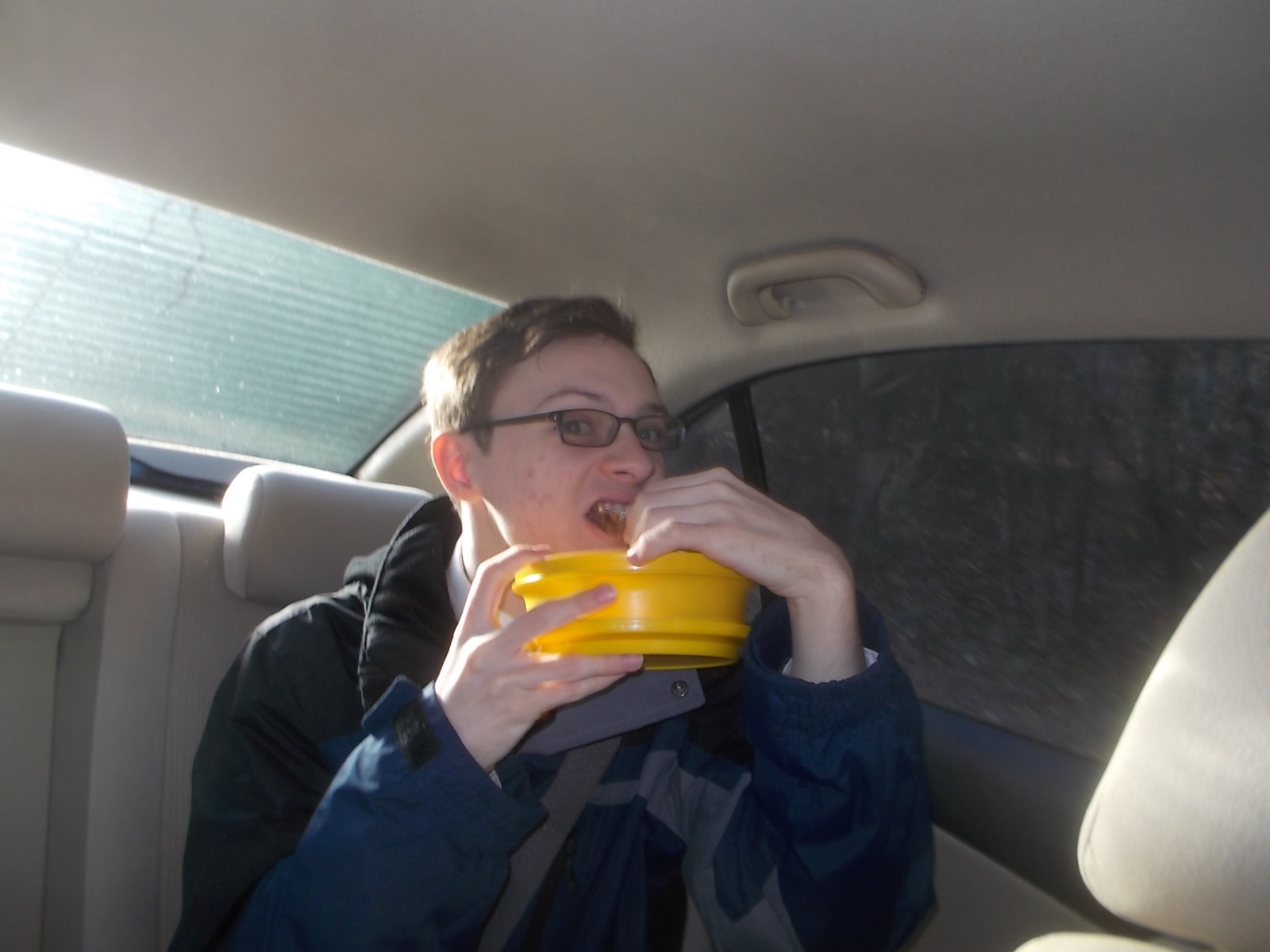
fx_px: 1064
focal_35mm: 29
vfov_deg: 48.2
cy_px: 476
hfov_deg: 61.7
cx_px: 635
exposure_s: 1/125
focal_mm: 4.1
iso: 80
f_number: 3.3
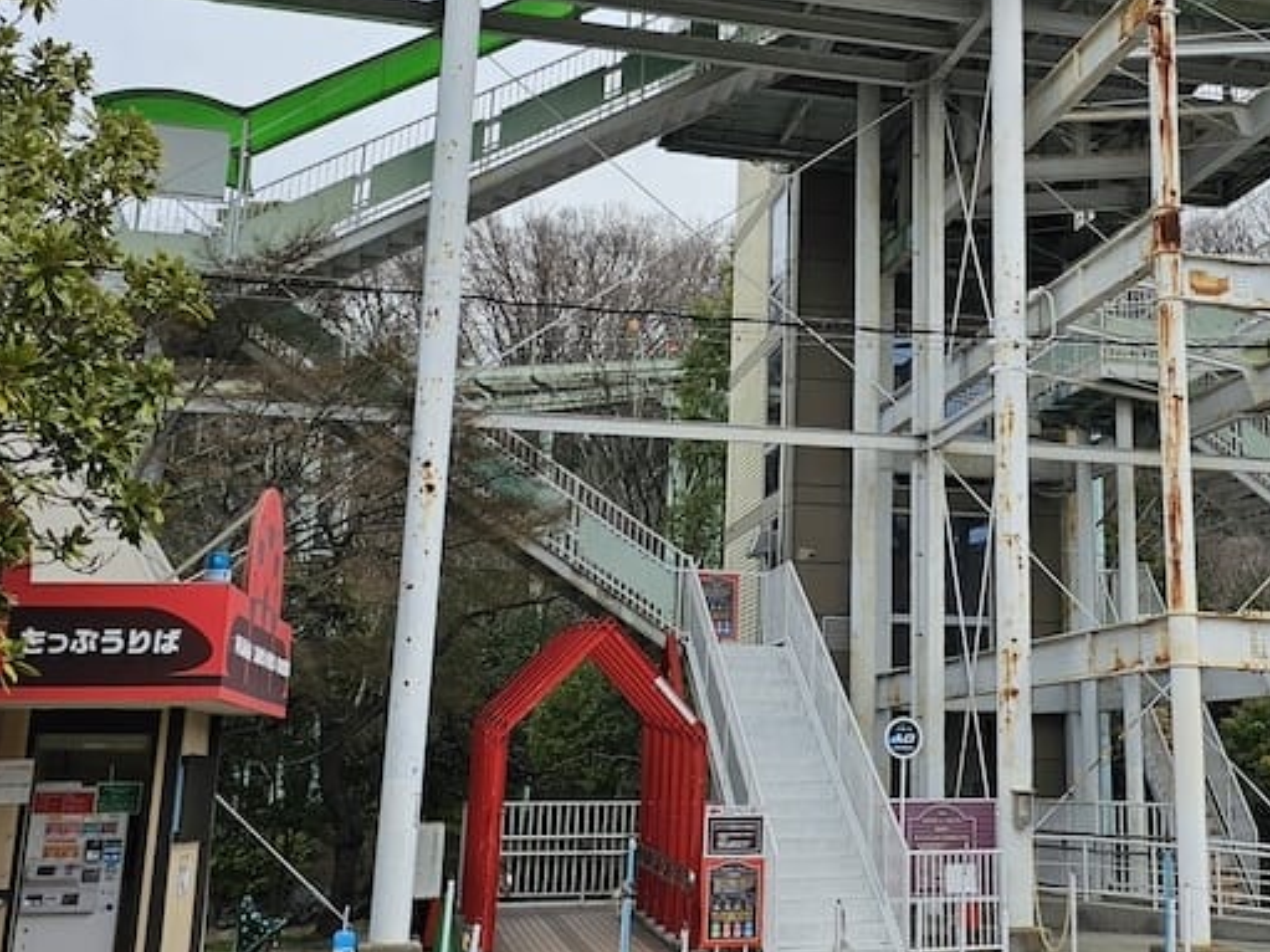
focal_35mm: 36
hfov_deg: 49.9
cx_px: 900
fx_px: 1320
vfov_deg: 38.9
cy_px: 268
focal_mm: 6.3
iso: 16
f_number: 1.7
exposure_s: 1/1314
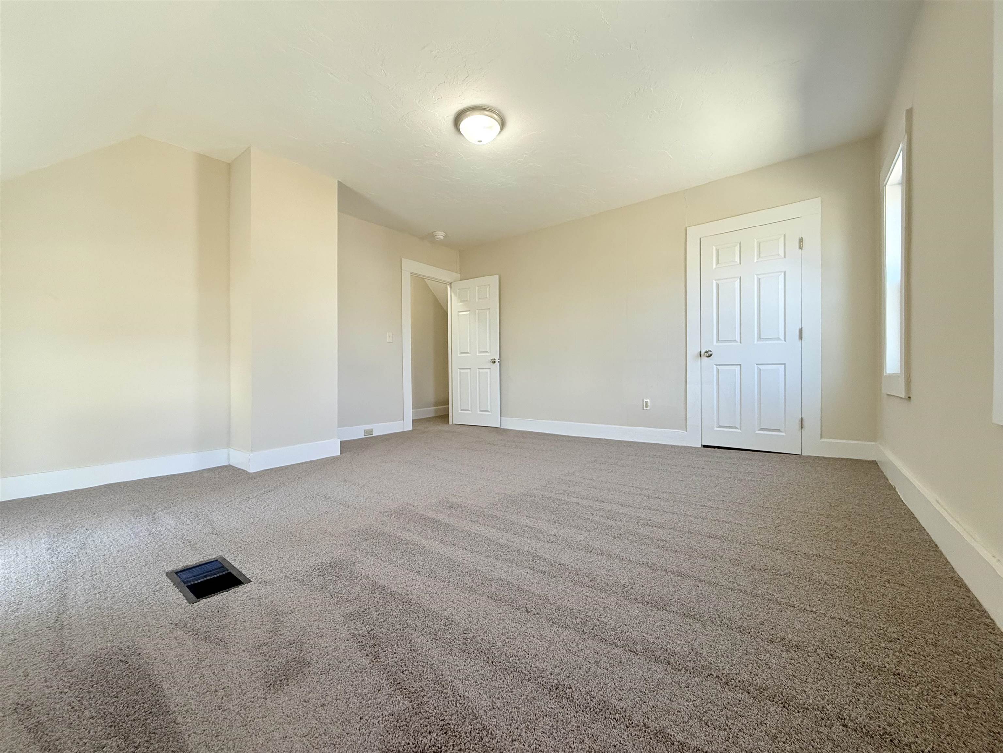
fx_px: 406
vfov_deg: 85.7
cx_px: 502
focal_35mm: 14
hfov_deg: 102.1
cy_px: 376
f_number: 2.2
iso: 200
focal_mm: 2.22
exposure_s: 1/120
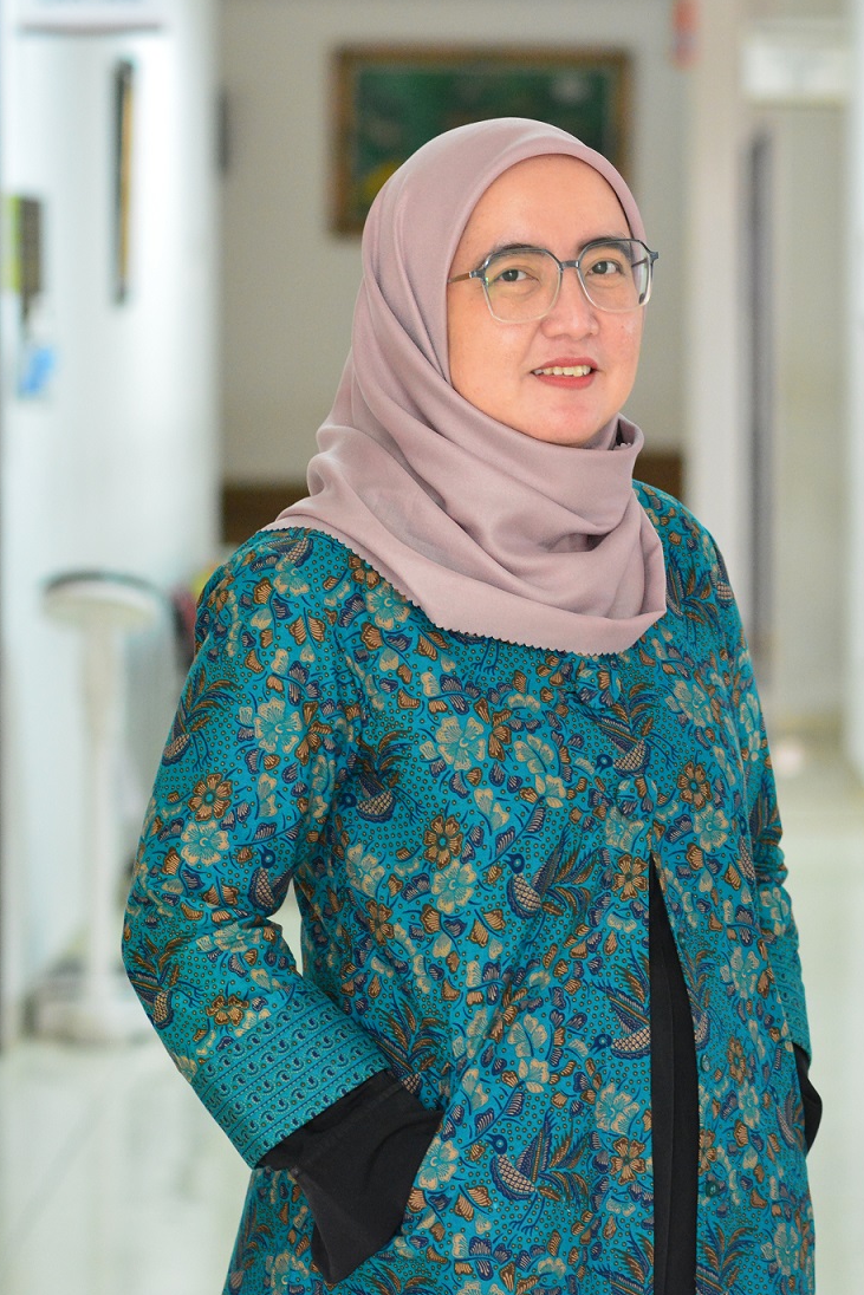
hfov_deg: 9.8
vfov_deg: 14.7
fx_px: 5022
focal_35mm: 140
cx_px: 465
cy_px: 675
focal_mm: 85
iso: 3200
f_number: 3.5
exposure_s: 1/100
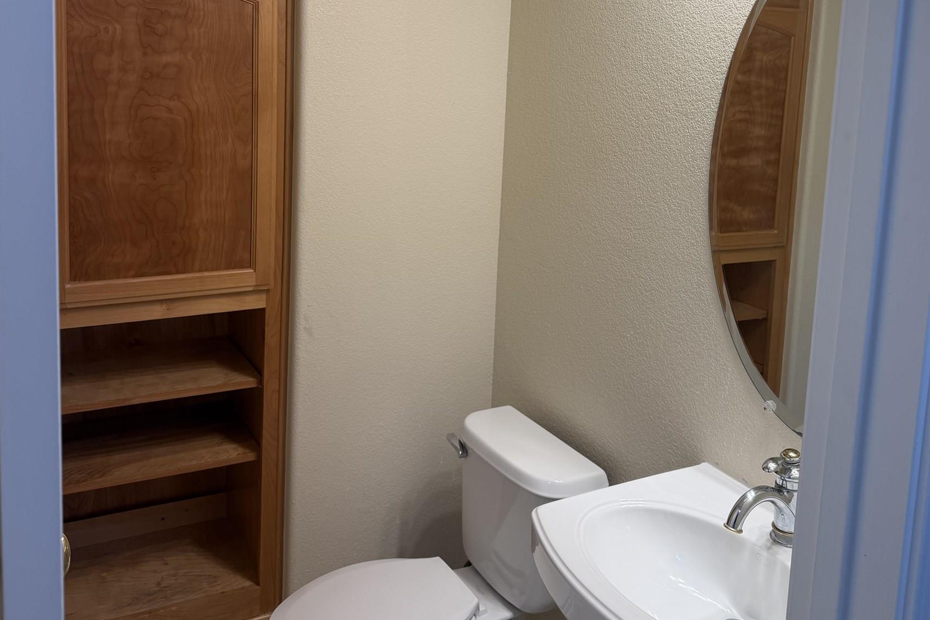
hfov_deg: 55.8
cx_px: 465
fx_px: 878
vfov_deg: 38.0
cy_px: 165
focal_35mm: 34
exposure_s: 1/175
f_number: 1.78
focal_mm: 6.76
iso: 64
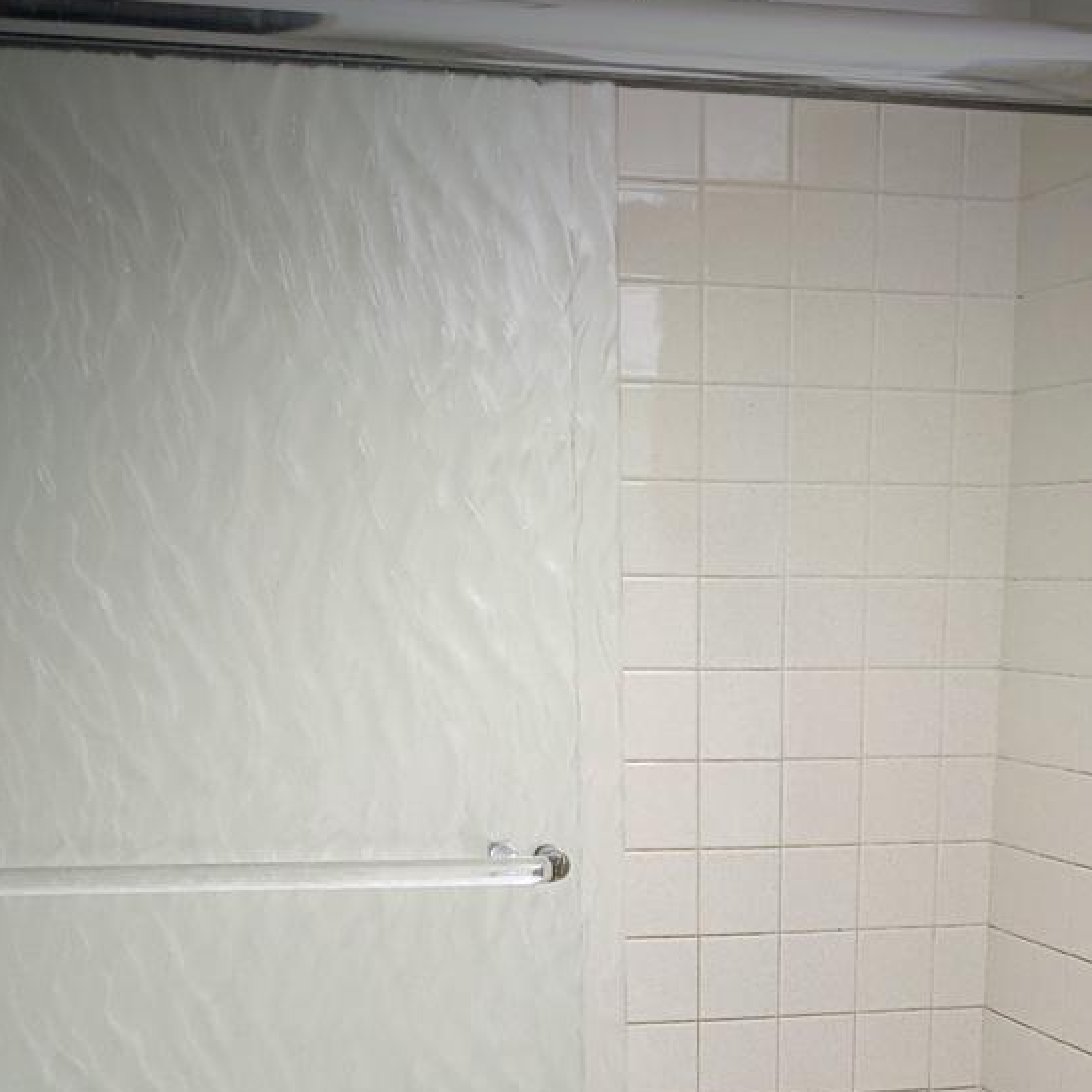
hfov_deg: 25.5
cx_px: 759
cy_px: 1360
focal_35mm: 67
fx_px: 2391
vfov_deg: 23.2
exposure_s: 1/40
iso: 71
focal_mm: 4.38
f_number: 1.73
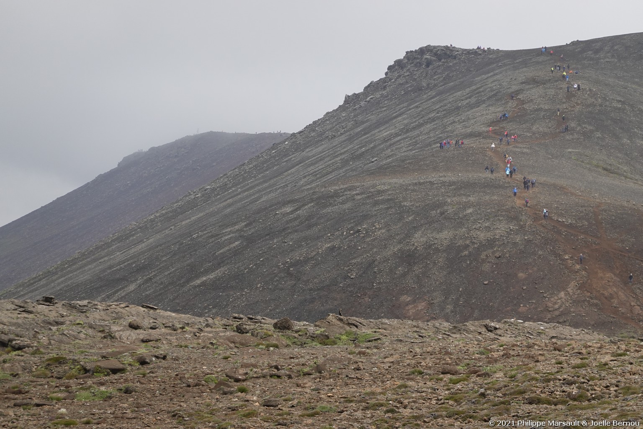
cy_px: 214
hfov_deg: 11.5
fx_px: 3197
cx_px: 322
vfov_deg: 7.7
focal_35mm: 179
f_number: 4.5
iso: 320
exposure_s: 1/800
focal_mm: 64.75
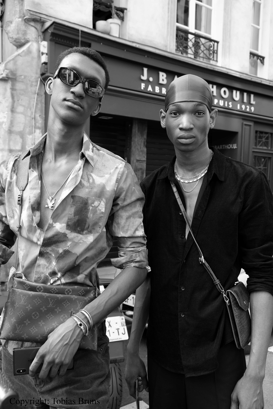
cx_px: 136
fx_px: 364
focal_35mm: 32
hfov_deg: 41.1
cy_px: 204
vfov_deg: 58.7
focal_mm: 21.4
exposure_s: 1/160
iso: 320
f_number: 5
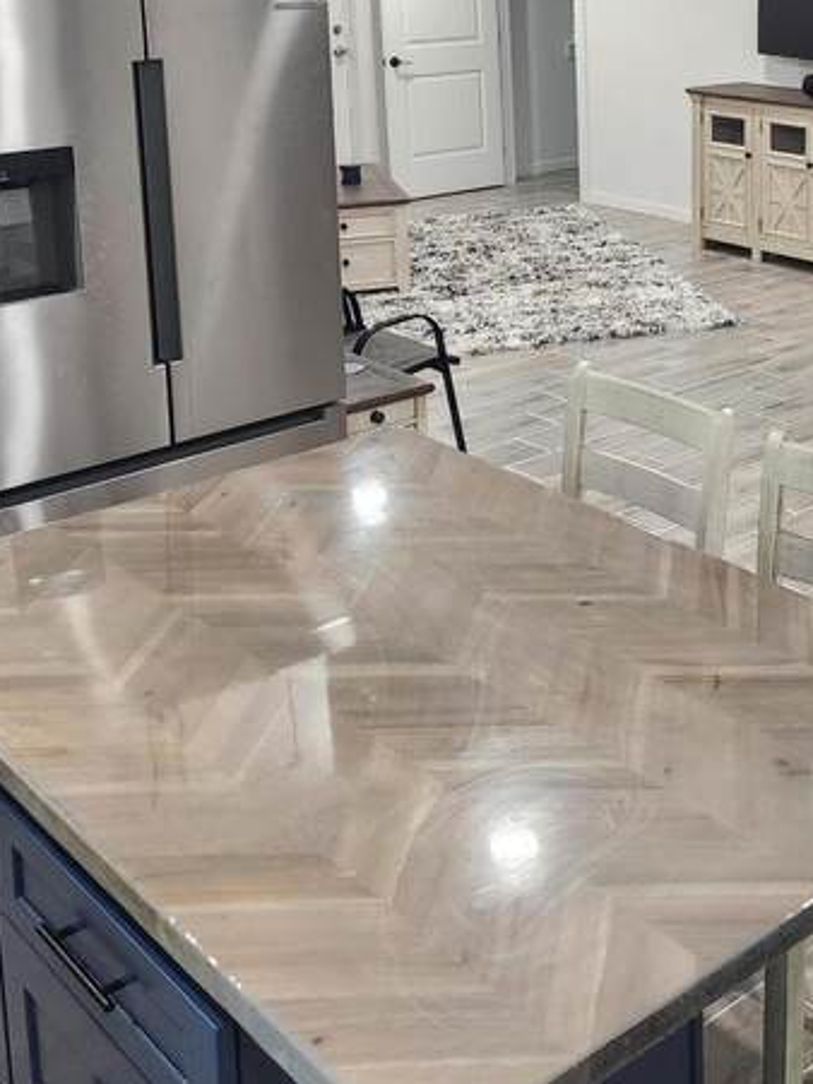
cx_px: 779
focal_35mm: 49
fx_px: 1535
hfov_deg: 28.2
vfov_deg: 37.2
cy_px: 185
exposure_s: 1/120
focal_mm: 5.4
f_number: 1.8
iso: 400
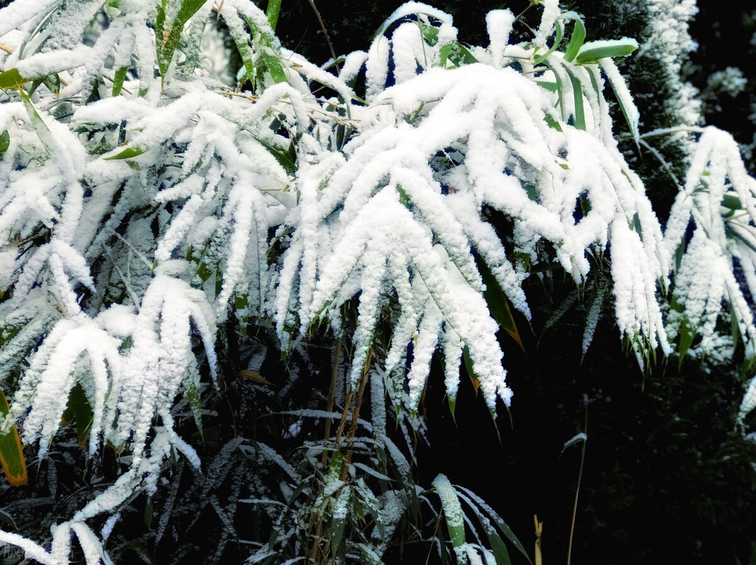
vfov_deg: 25.6
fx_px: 1244
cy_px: 282
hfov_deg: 33.8
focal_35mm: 57
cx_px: 378
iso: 25
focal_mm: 6.6
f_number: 2.8
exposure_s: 1/50
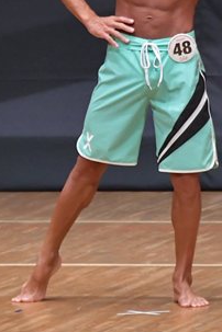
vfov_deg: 2.7
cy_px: 53
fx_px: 7103
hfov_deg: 1.8
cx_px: 103
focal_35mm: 768
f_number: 5.6
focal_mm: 200
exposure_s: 1/400
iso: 6400
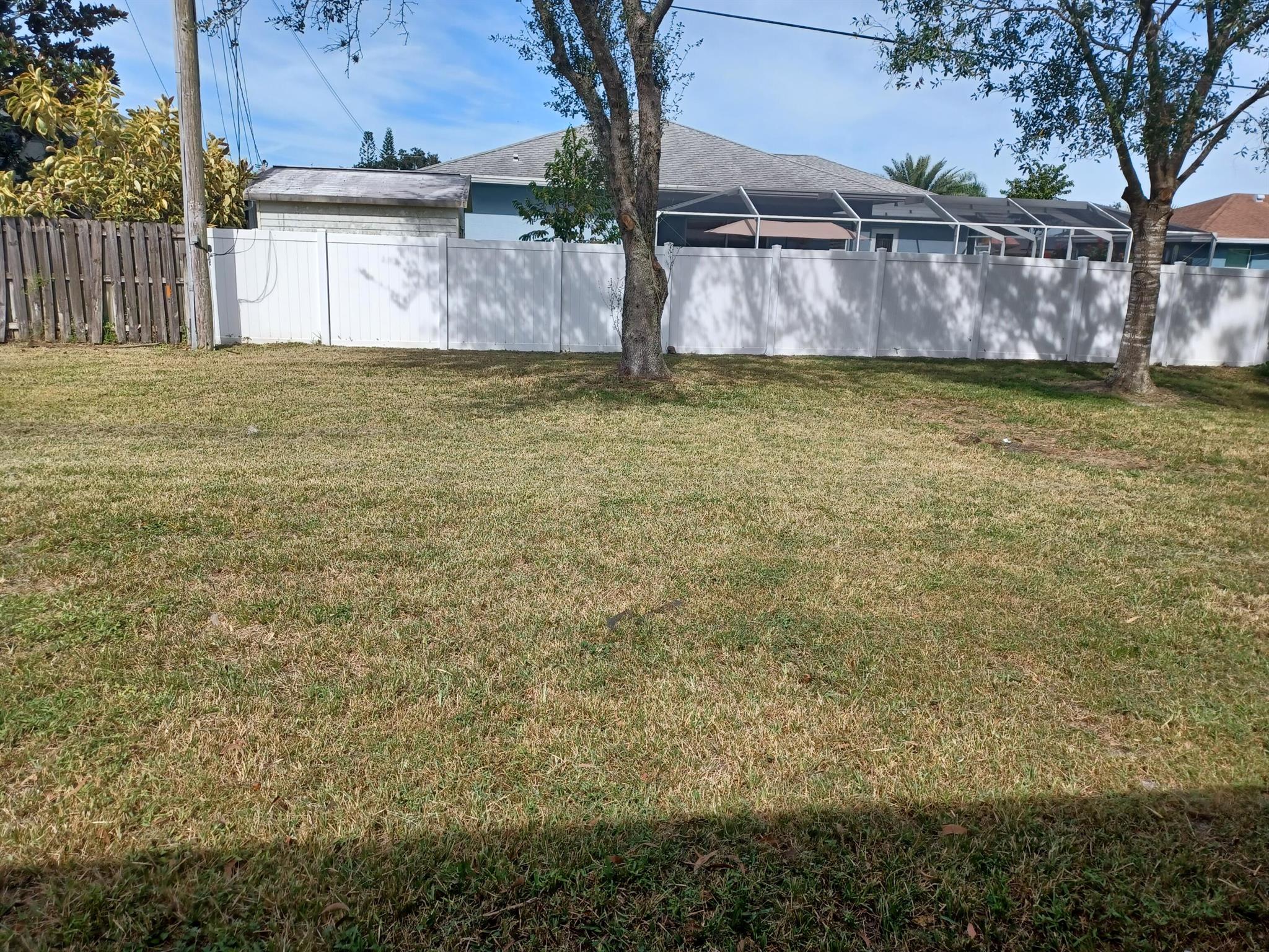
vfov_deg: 54.9
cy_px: 476
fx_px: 916
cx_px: 634
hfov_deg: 69.4
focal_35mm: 25
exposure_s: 1/457
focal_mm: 4.6
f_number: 1.8
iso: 32
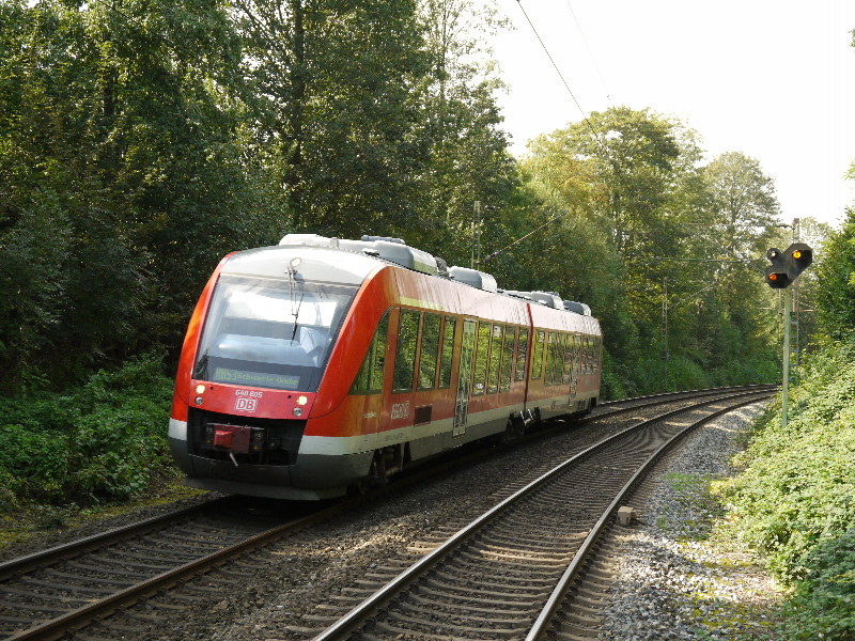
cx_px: 428
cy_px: 320
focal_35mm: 72
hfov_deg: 27.0
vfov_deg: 20.4
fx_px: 1778
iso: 400
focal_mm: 36
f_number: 5.6
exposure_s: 1/400
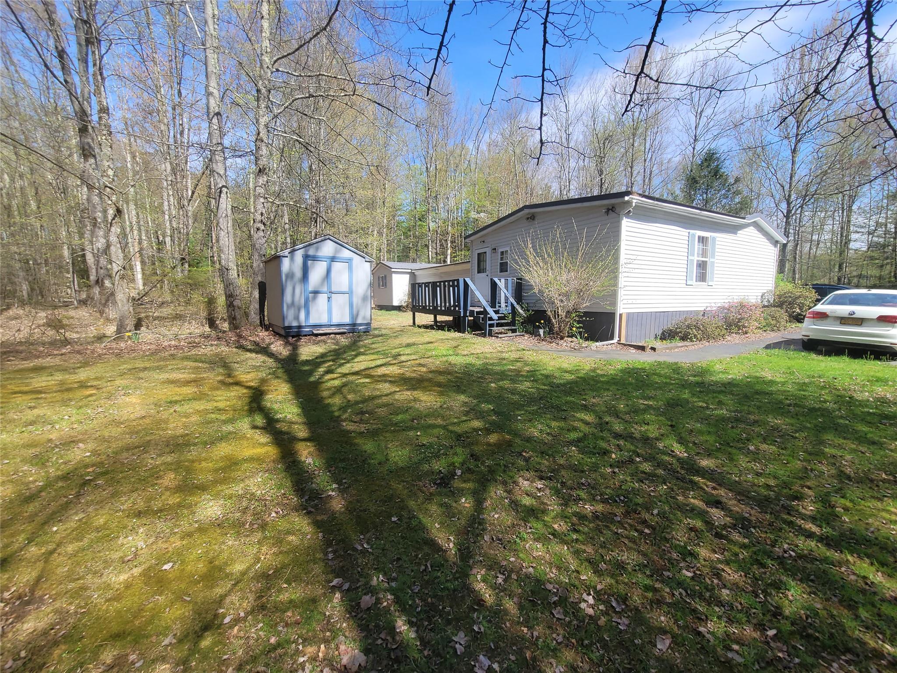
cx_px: 448
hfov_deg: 106.2
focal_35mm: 13
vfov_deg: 89.9
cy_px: 336
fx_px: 337
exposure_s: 1/814
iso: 50
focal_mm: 2.2
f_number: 2.2
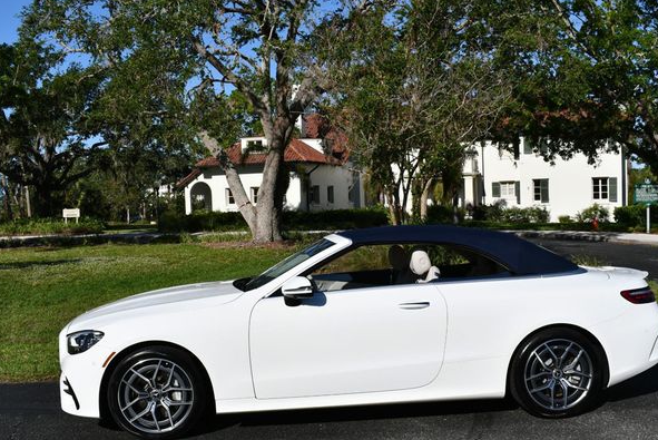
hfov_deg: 49.5
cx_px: 348
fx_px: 713
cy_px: 234
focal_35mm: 39
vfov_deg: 34.3
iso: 100
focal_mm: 18
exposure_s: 1/400
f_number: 10
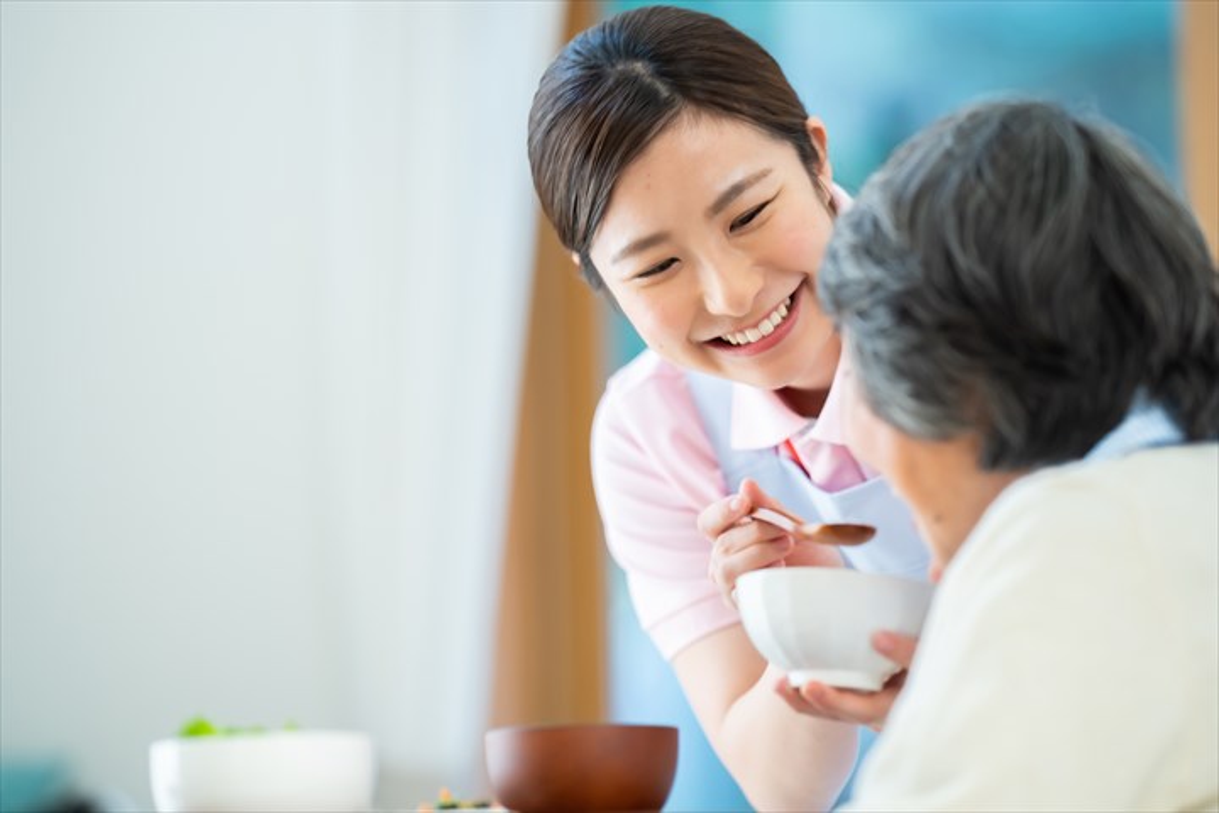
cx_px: 610
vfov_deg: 10.2
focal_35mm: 135
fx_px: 4571
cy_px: 406
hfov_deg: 15.2
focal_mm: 135
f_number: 2.2
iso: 800
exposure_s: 1/125
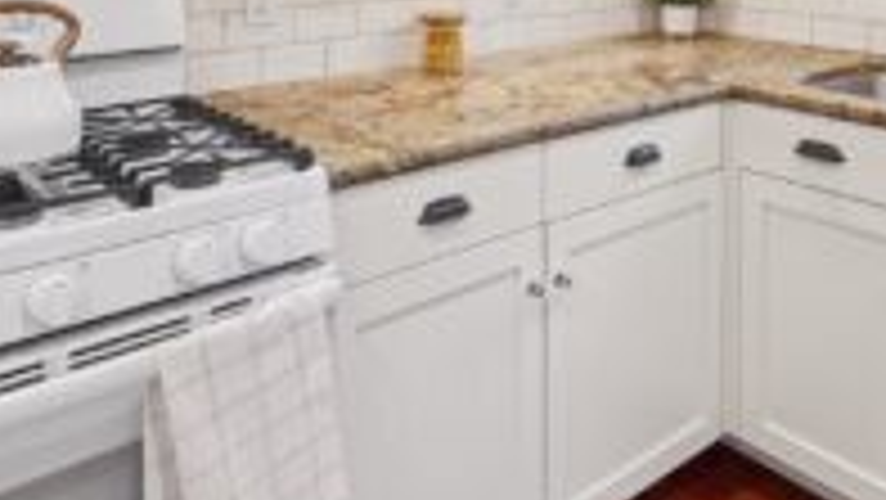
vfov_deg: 30.4
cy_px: -74
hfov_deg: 58.0
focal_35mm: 34
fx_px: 799
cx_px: 463
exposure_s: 1/50
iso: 1600
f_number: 8
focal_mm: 16
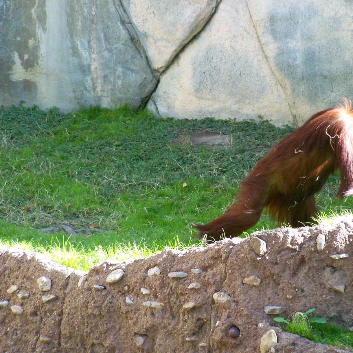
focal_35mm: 213
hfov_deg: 8.2
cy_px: 167
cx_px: 248
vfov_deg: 8.2
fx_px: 2457
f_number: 3.2
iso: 400
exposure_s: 1/400
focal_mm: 28
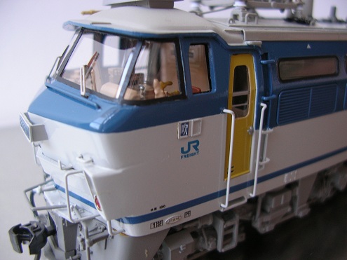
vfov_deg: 40.7
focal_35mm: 35
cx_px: 174
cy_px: 130
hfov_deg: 52.6
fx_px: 351
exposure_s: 1/13.8
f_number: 2.8
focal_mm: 5.8
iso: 50
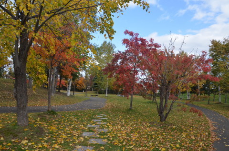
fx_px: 171
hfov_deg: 67.5
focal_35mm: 27
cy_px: 76
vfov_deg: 47.7
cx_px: 114
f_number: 9
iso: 200
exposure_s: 1/320
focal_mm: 18
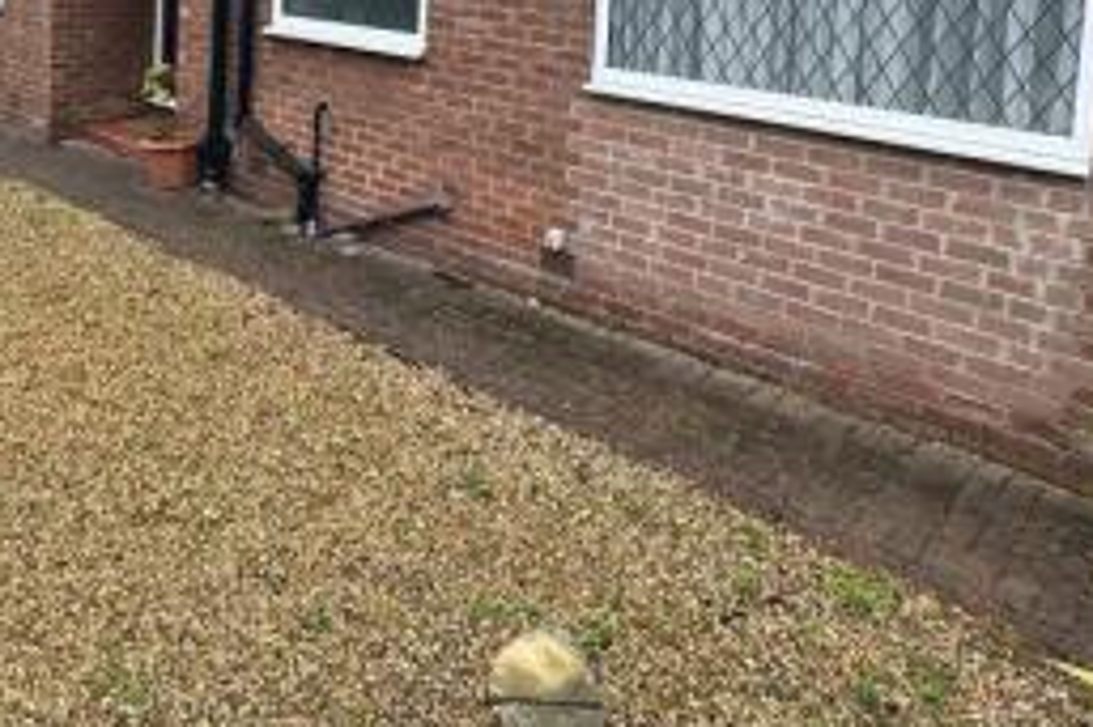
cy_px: -2
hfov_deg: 55.8
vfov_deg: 36.0
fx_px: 1001
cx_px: 347
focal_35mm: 33
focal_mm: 2.22
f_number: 2.2
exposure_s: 1/327
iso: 40
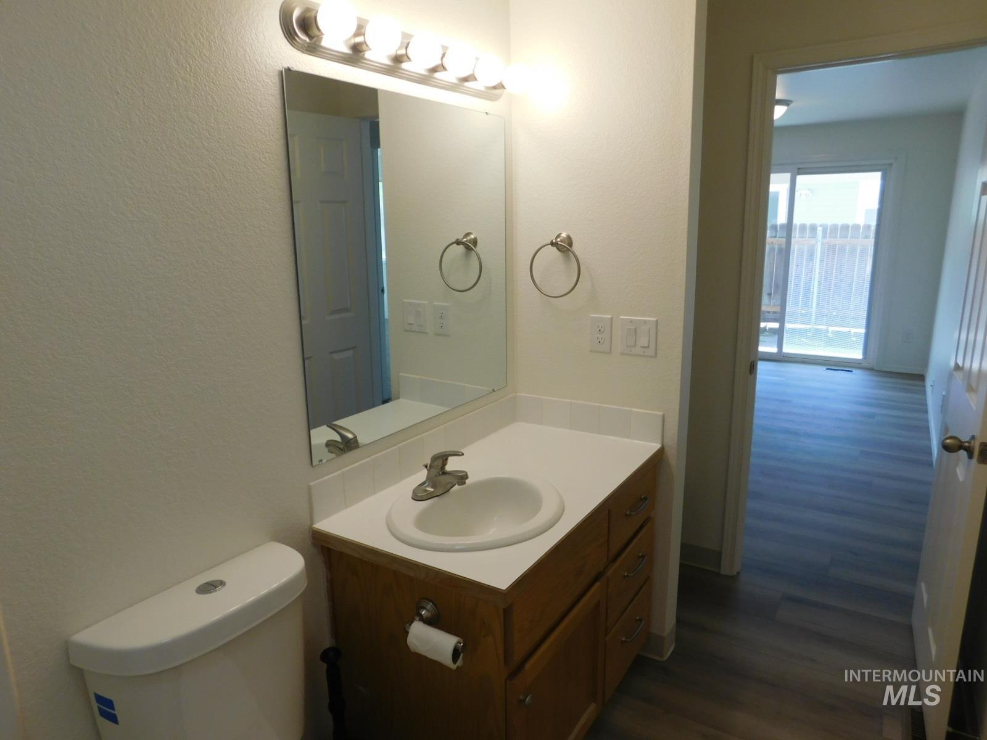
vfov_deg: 58.9
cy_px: 370
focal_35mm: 23
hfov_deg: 73.9
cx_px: 494
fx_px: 656
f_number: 3
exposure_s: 1/100
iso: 125
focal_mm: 4
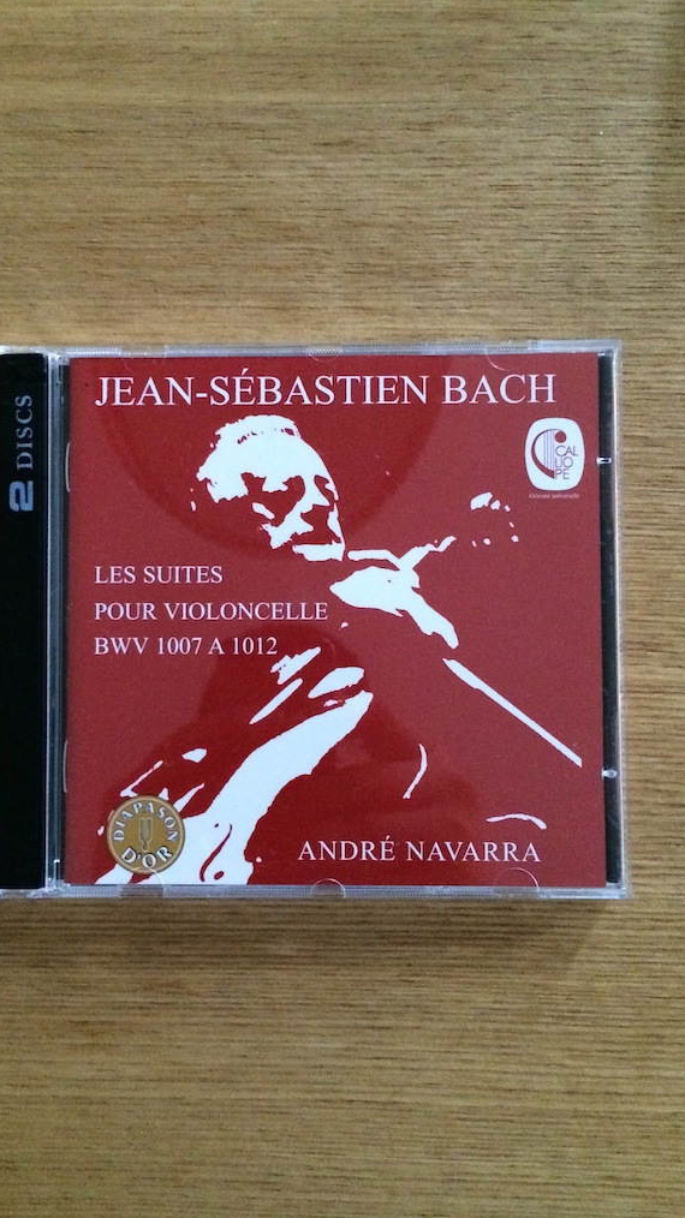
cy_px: 609
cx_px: 297
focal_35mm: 33
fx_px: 1066
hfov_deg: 35.6
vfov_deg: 59.5
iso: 500
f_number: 2.2
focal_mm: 4.12
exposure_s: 1/15
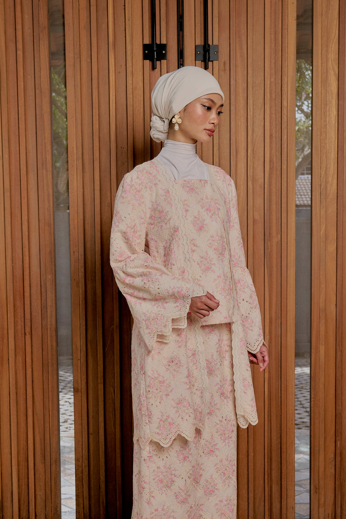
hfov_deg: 27.5
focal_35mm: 49
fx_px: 706
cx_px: 198
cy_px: 292
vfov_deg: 40.3
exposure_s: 1/125
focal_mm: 36
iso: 200
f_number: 6.3
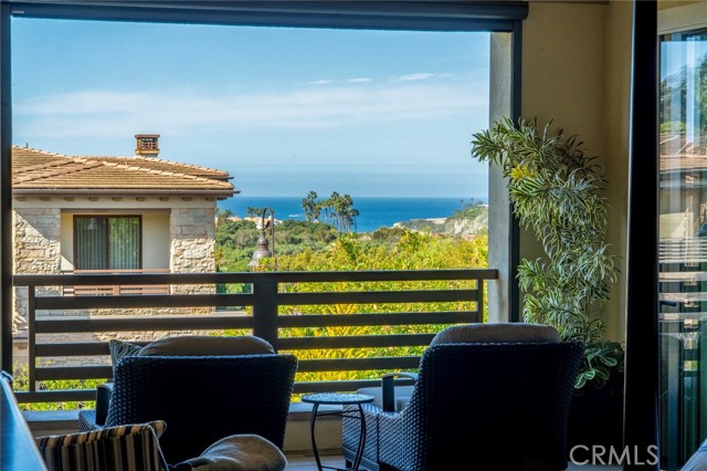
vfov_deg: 17.9
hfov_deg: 26.7
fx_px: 1492
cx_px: 354
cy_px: 236
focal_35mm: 76
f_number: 18
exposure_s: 1/640
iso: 800
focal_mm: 76
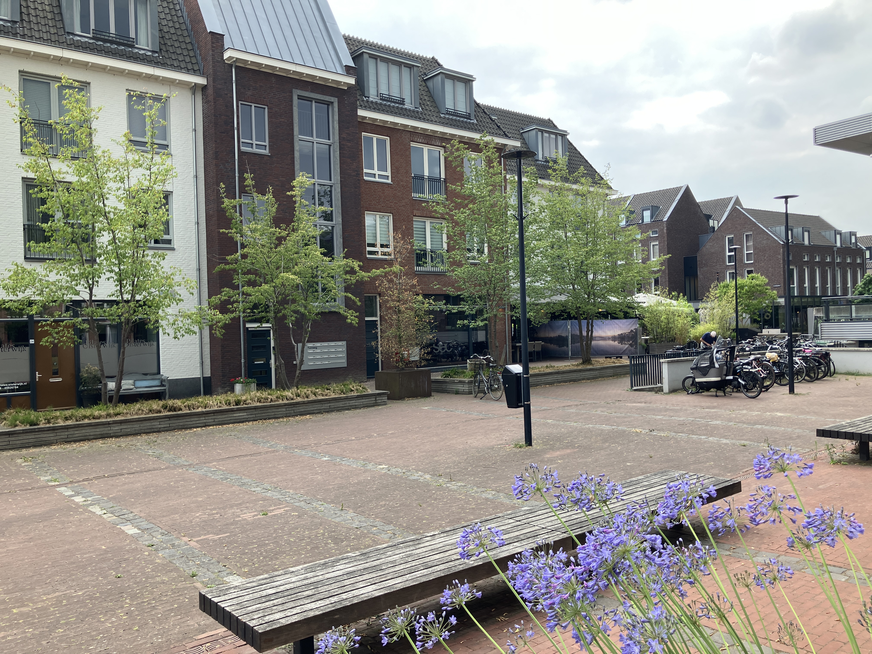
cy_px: 327
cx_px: 436
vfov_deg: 49.7
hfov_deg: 63.4
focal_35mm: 28
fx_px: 705
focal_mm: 3.99
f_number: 1.8
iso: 25
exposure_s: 1/246
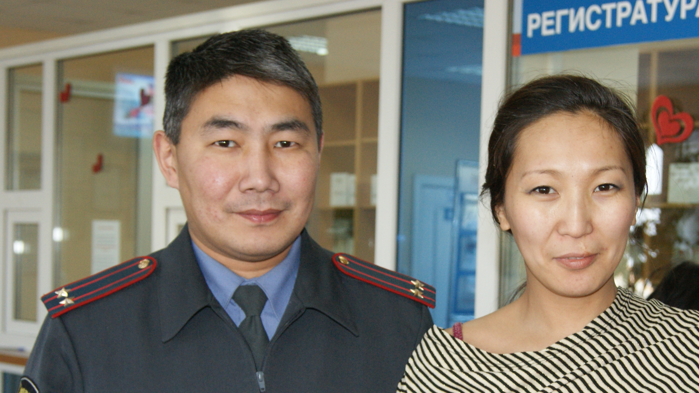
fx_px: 1572
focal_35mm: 85
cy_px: 340
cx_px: 452
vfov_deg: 14.1
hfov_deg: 25.0
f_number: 5
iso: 400
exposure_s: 1/80
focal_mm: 35
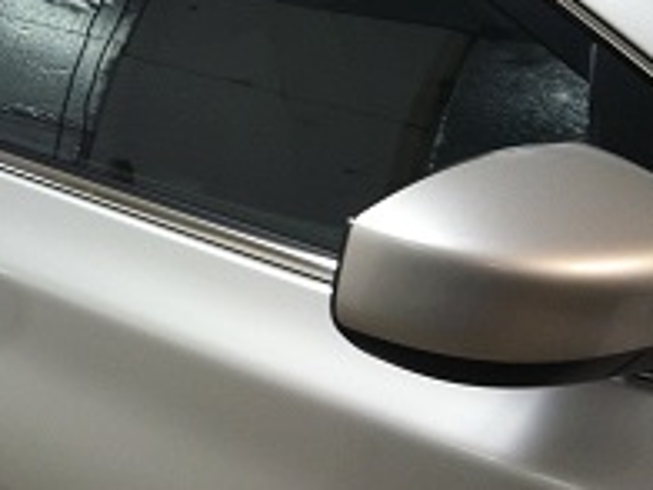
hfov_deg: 22.2
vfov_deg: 17.8
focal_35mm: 82
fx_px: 1547
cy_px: 82
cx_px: -103
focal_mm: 3.85
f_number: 2.8
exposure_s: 1/15
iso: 100
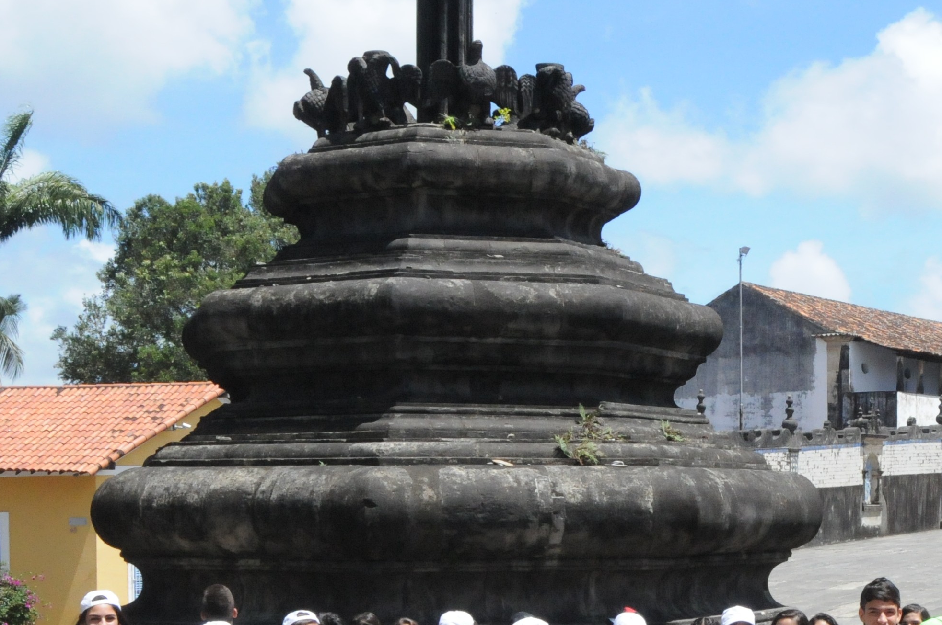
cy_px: 533
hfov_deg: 27.8
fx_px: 1882
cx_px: 694
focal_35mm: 72
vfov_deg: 18.6
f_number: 14
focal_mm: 22
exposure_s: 1/800
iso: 1600
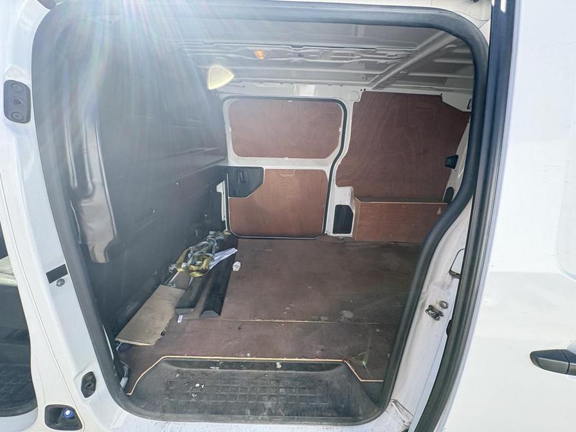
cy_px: 216
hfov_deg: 102.1
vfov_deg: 85.7
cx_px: 288
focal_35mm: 14
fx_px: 233
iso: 64
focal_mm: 2.22
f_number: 2.2
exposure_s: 1/141
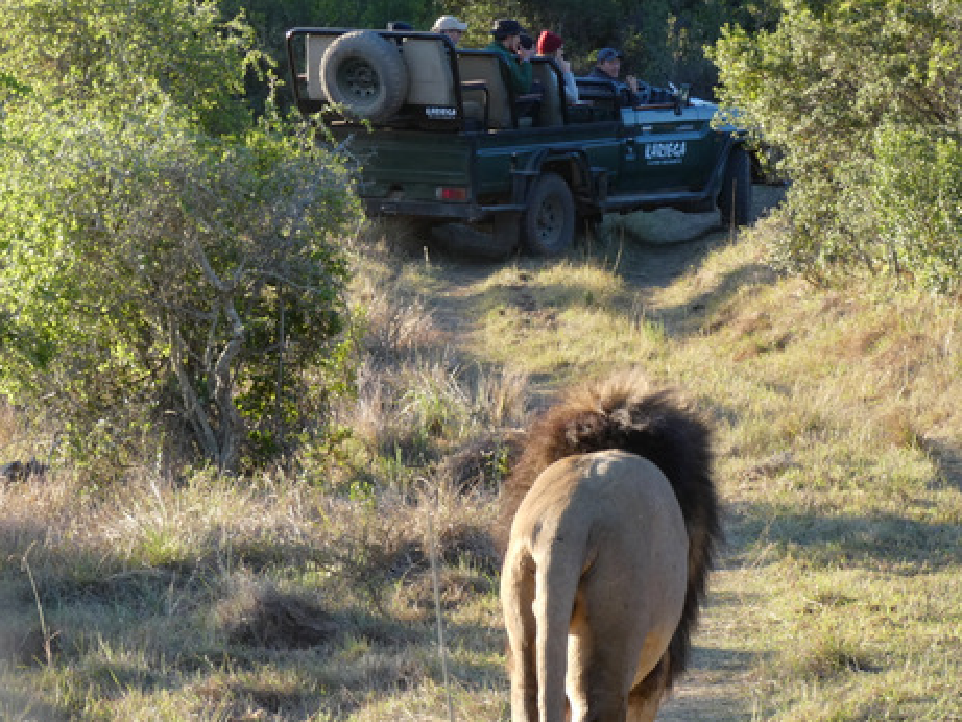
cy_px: 399
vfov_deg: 6.7
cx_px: 532
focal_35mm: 222
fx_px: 6171
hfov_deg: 8.9
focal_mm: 28.8
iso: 100
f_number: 5.4
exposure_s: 1/80
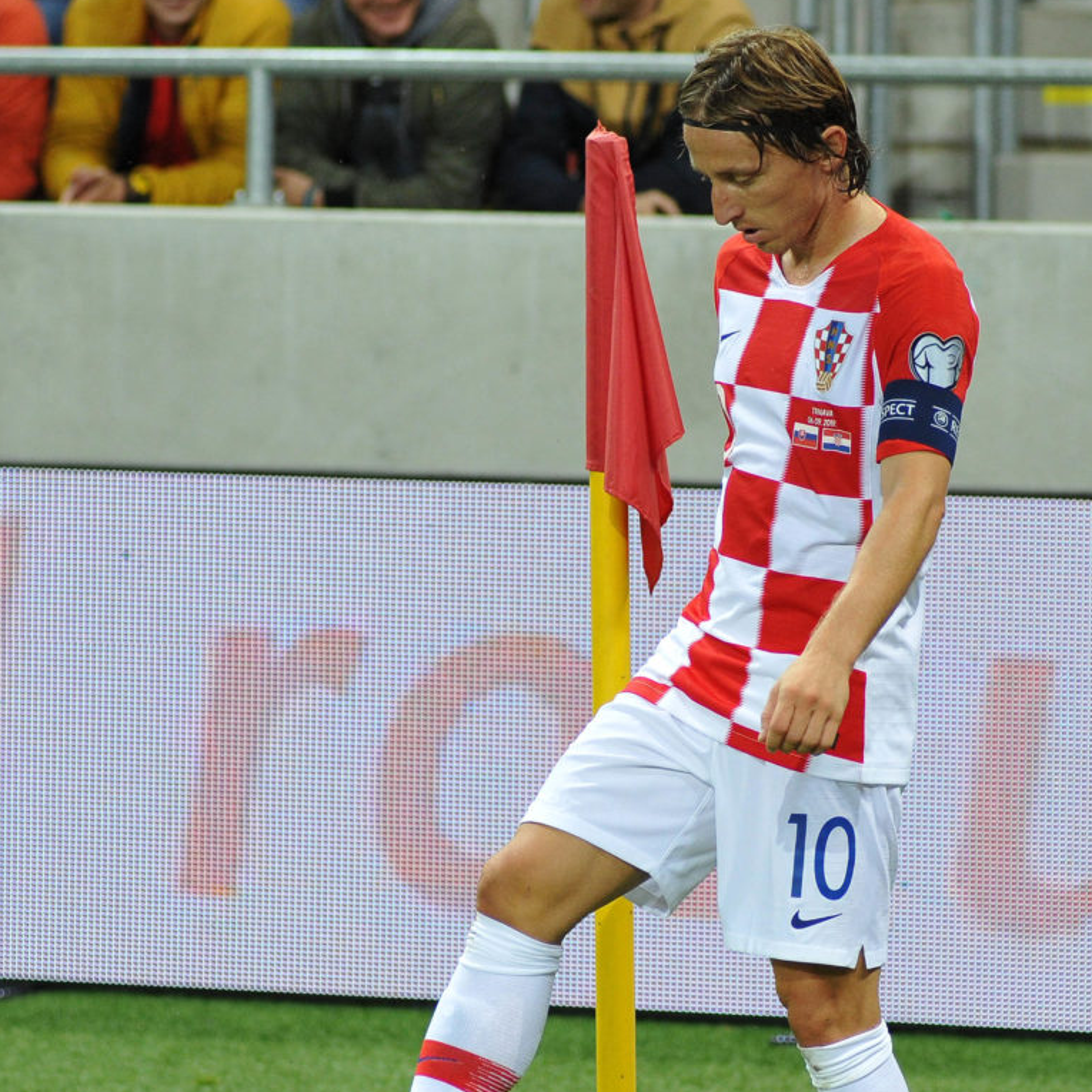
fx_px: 5710
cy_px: 699
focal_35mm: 160
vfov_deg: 10.9
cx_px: 545
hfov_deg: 10.9
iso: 1600
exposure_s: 1/1000
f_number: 3.2
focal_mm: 125
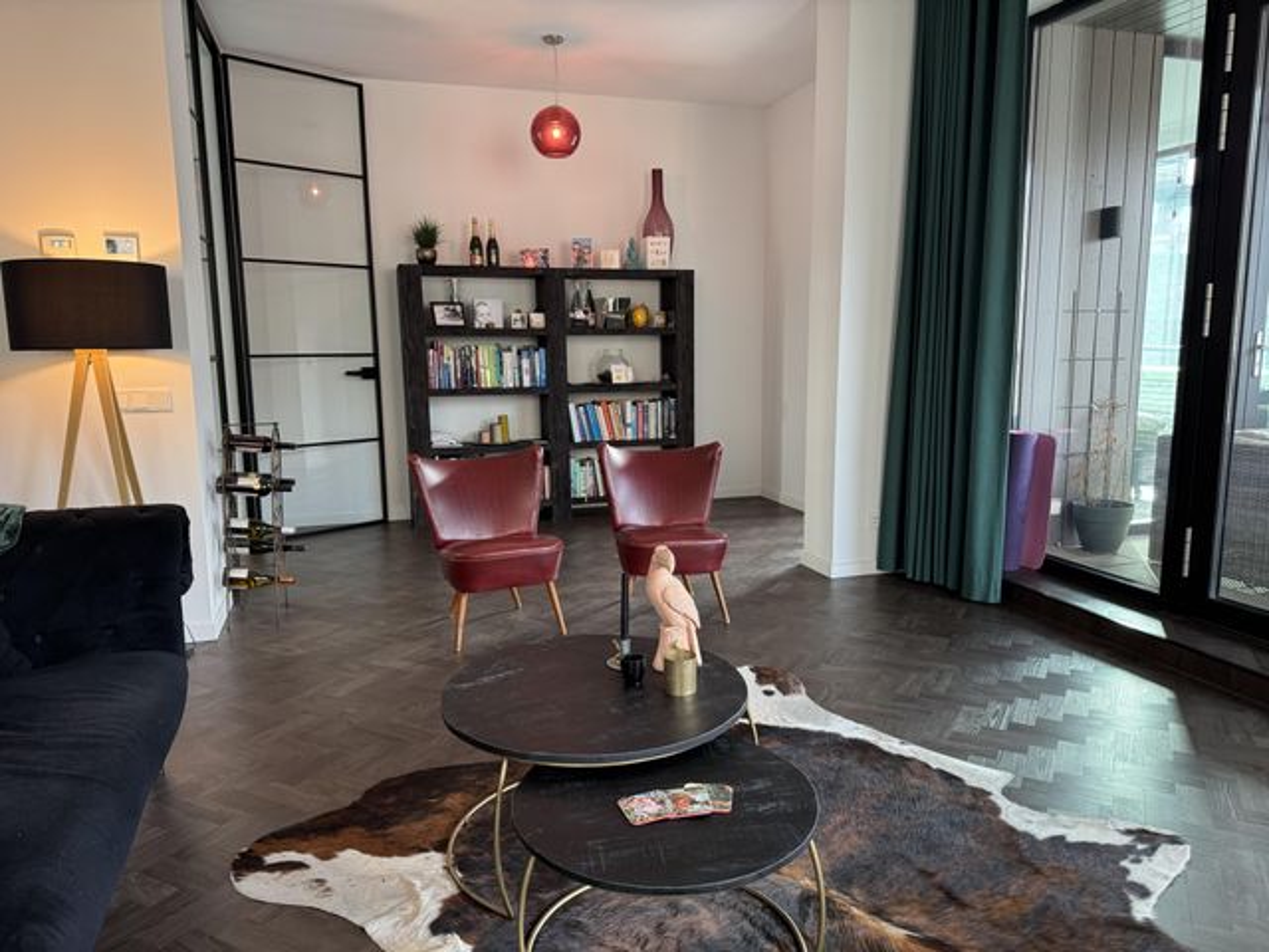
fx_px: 880
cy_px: 476
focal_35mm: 24
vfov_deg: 56.8
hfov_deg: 71.6
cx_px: 634
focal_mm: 6.76
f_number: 1.78
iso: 160
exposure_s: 1/50
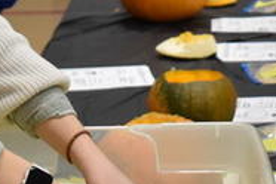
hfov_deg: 10.0
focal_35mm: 206
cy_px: -19
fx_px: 1579
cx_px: 144
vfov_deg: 6.6
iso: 1100
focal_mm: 32
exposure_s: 1/125
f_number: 4.5
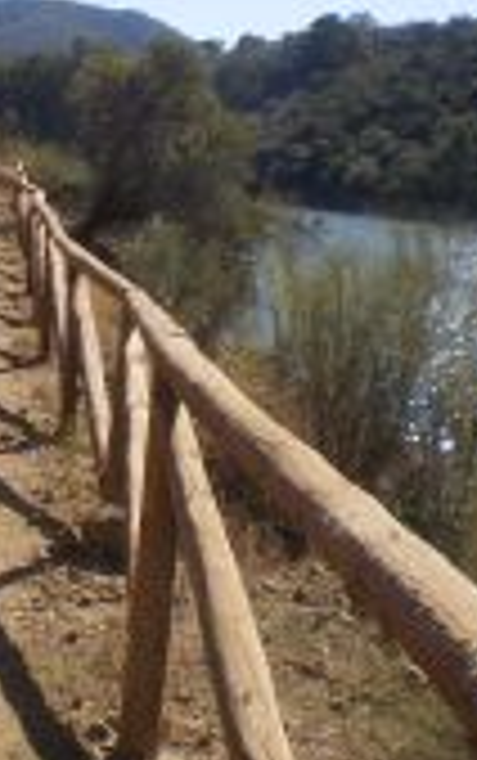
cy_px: 324
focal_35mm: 79
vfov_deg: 26.1
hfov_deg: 16.3
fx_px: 1639
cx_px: 36
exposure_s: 1/640
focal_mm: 6.3
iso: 64
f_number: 4.6
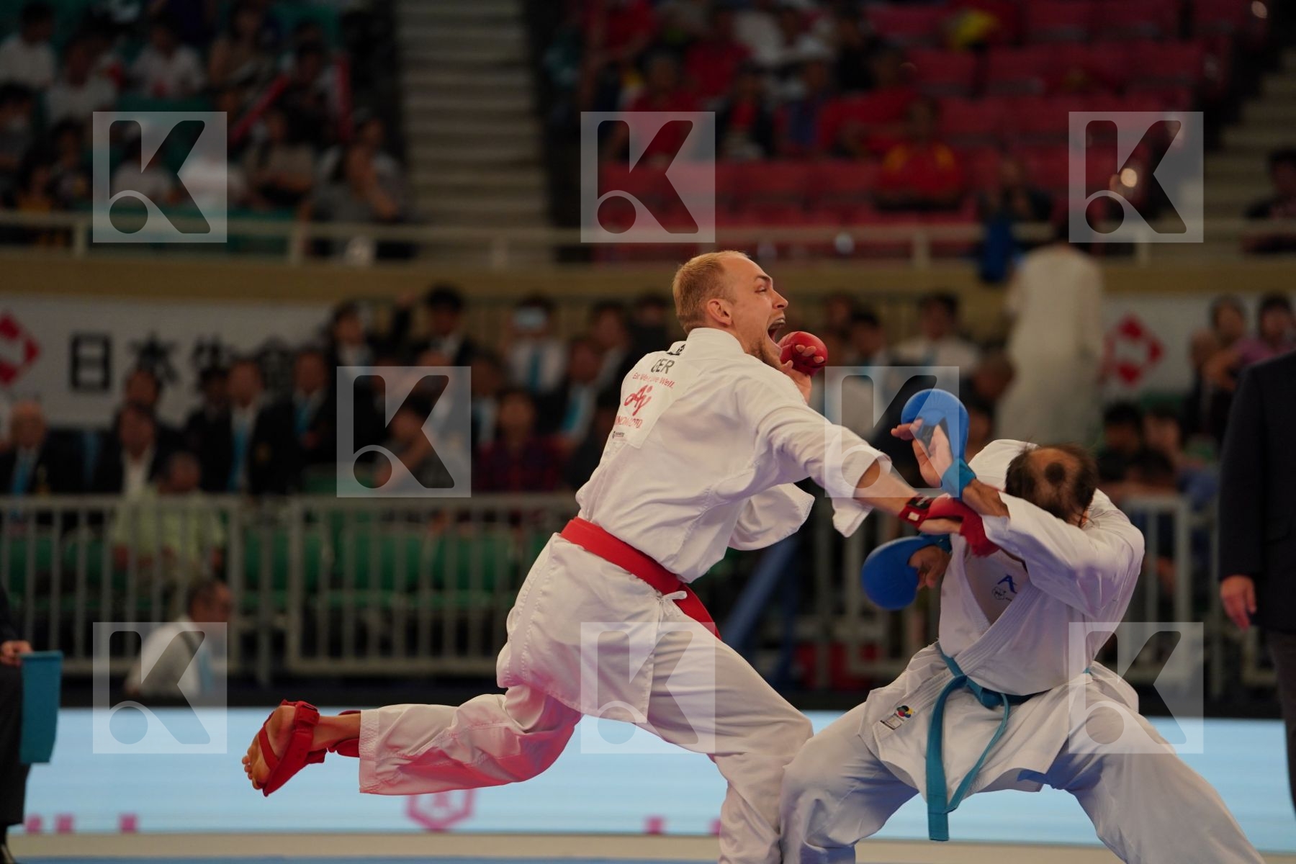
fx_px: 7127
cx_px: 648
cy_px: 432
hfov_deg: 10.4
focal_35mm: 198
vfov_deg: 6.9
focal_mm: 198
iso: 1000
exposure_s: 1/1000
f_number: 2.8
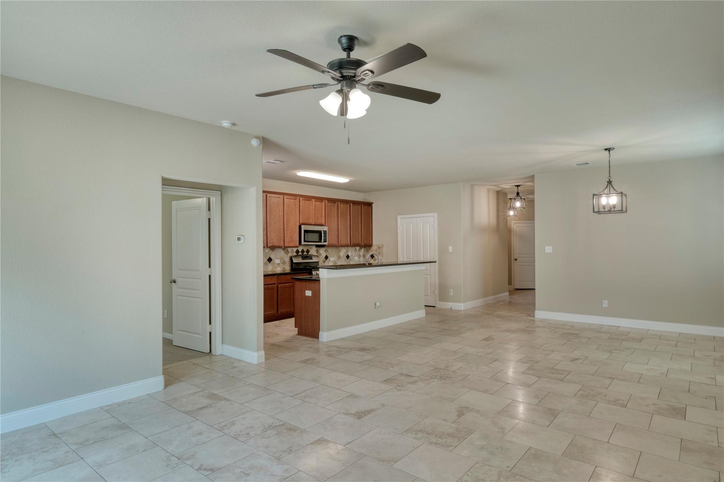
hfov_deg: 81.2
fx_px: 422
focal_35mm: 21
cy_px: 241
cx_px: 362
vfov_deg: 59.5
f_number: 8
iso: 320
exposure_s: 1/9
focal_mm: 13.8
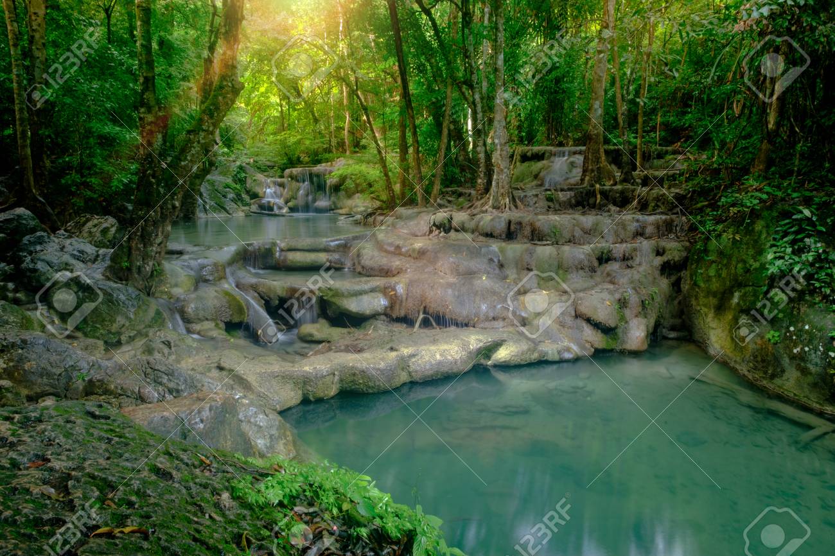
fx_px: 487
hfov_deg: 81.2
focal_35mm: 21
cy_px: 278
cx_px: 418
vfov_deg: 59.5
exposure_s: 4
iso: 200
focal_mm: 14
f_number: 18
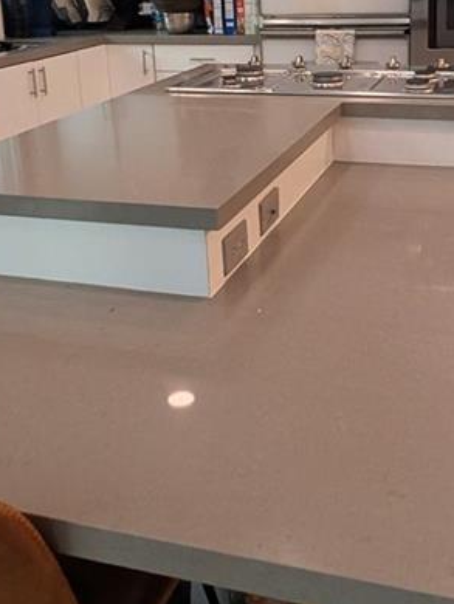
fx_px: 699
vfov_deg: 45.3
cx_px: 286
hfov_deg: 35.8
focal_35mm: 40
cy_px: 158
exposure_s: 1/60
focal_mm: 1.95
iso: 370
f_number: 2.2
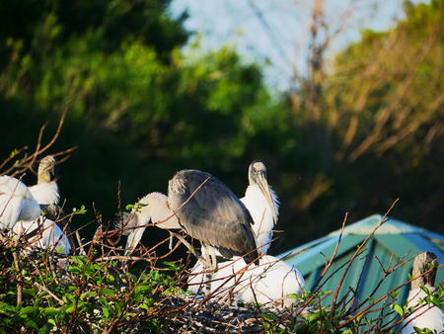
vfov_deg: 2.8
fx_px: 6904
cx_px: 222
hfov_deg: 3.7
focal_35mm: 538
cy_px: 167
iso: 200
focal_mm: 269
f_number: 5.5
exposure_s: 1/640
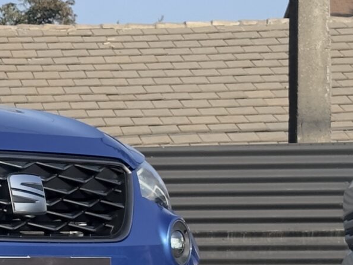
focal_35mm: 208
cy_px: 220
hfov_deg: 8.9
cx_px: -383
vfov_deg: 7.1
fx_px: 2121
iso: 64
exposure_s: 1/2203
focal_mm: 6.86
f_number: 1.78
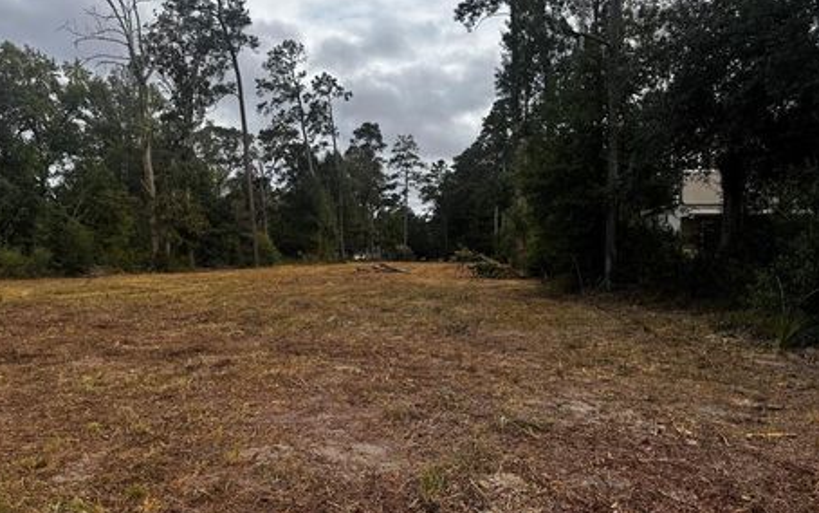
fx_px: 625
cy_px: 270
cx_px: 372
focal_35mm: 28
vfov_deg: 44.5
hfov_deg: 66.3
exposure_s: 1/1010
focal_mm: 6.76
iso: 80
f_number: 1.78
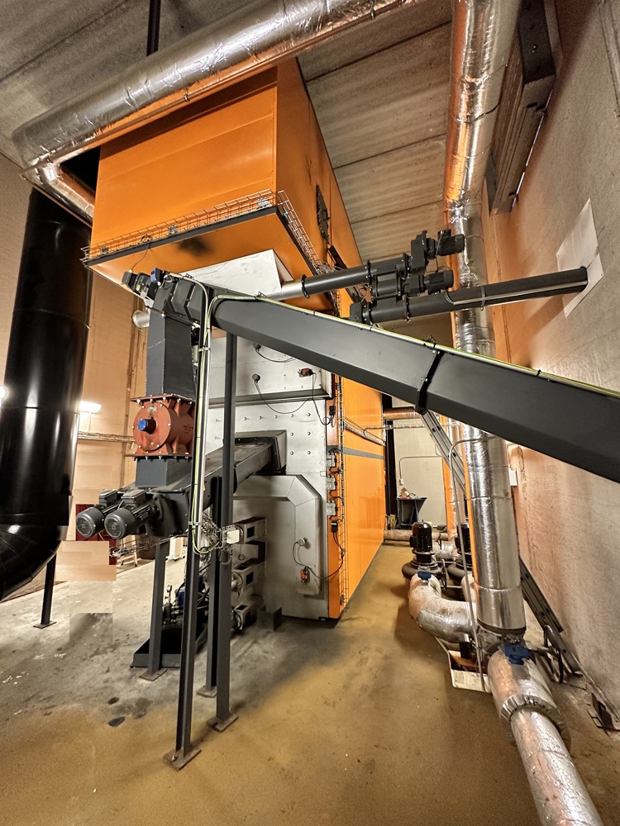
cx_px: 310
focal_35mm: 14
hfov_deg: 85.7
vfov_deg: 102.1
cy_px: 413
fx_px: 334
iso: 320
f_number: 2.2
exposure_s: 1/50
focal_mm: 2.22
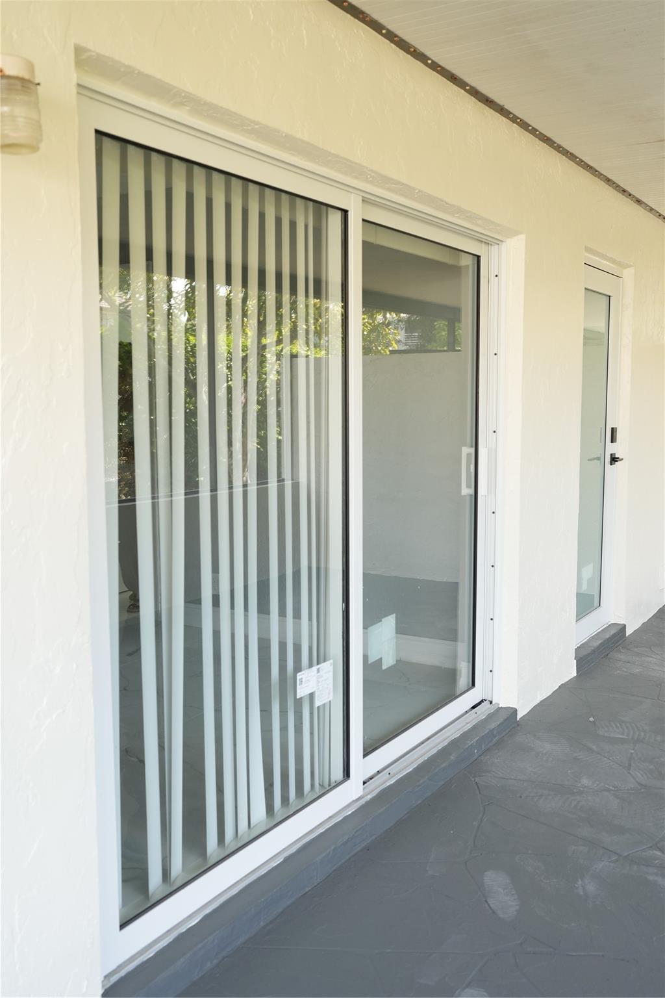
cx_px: 332
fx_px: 970
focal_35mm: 35
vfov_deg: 54.4
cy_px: 499
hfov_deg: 37.9
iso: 800
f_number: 5
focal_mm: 35
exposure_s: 1/125
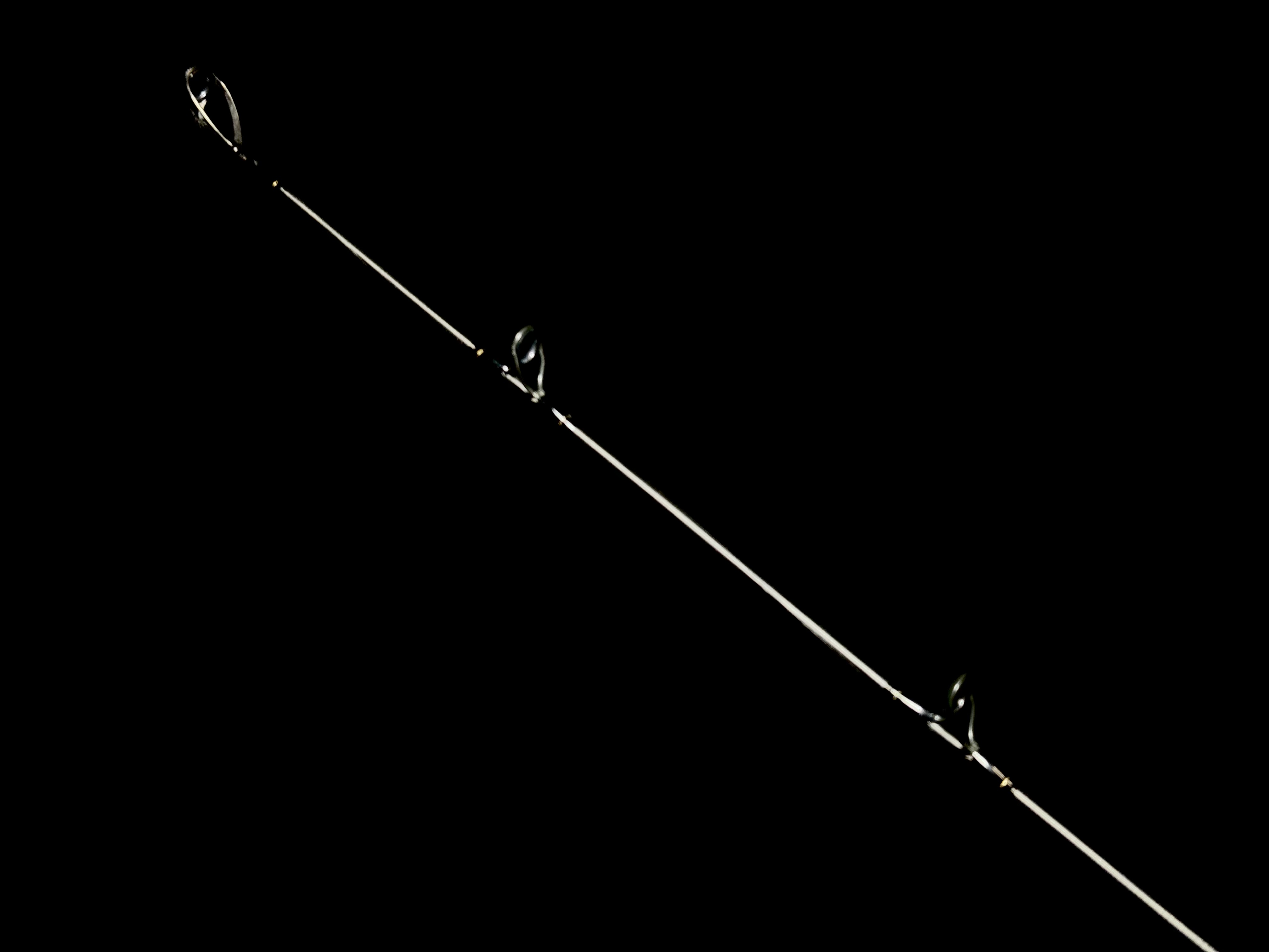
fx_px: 1760
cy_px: 476
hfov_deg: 39.7
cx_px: 634
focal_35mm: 48
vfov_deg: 30.3
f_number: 1.78
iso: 100
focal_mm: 6.76
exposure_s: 1/60
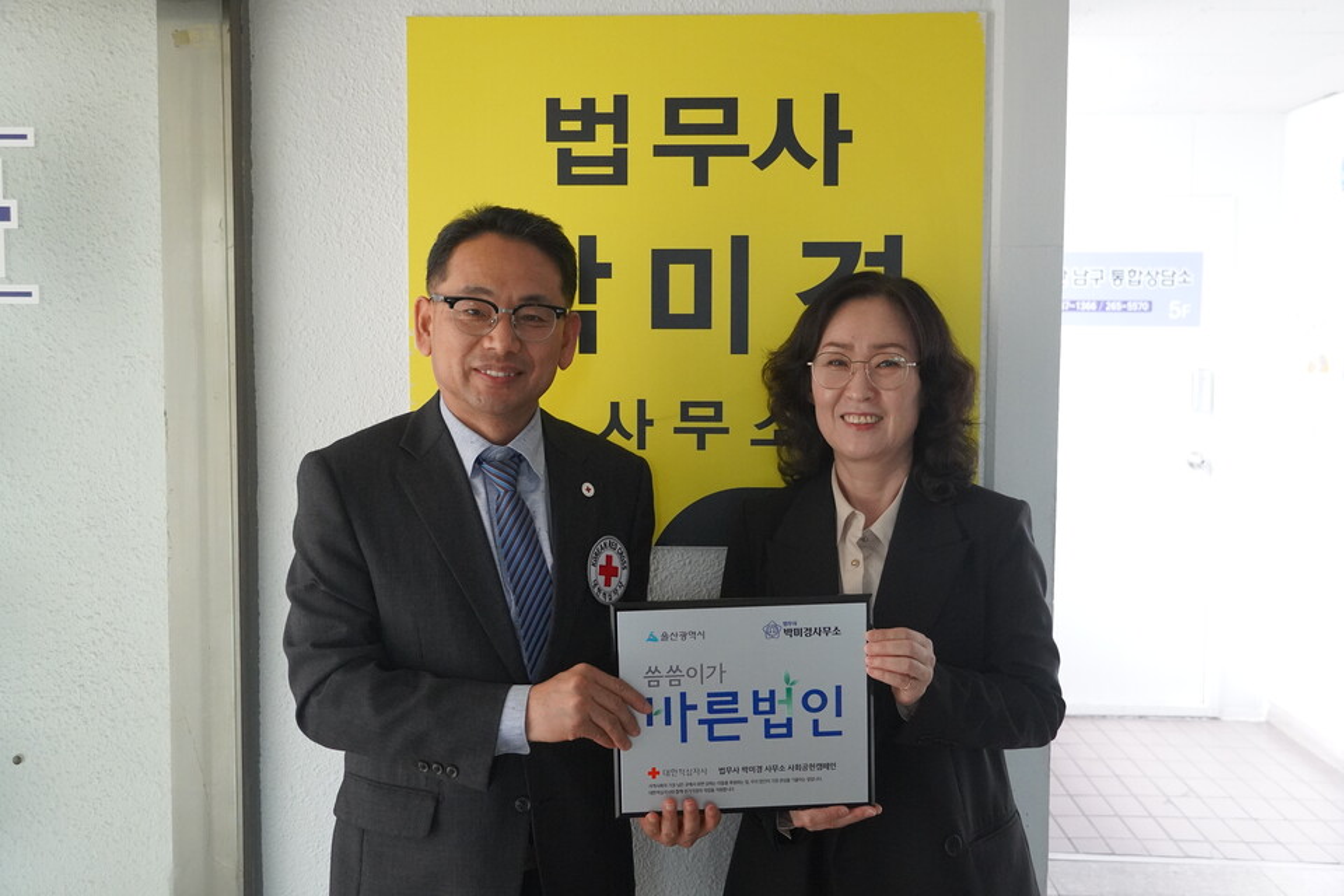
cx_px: 672
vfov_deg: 35.5
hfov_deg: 51.3
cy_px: 448
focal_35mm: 38
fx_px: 1400
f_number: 4
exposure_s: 1/160
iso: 3200
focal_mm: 25
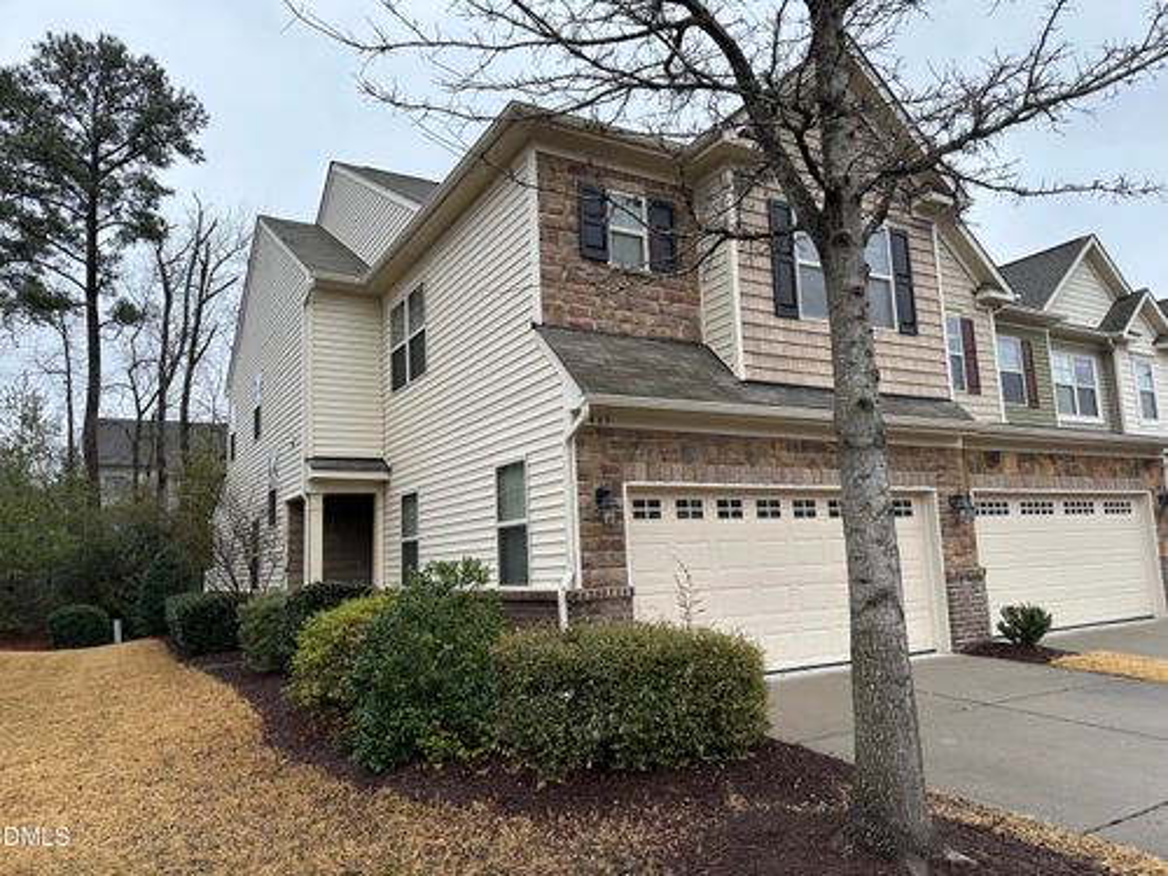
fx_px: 810
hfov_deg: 71.6
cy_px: 438
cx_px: 584
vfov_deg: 56.8
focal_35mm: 24
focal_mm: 6.86
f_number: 1.78
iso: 80
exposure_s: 1/404
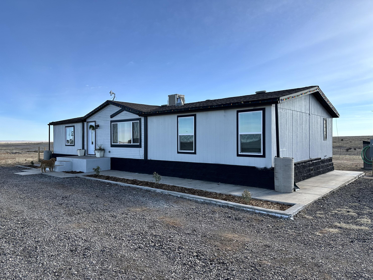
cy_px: 140
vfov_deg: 56.8
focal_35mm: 24
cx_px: 186
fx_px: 259
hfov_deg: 71.6
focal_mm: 6.86
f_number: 1.78
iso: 80
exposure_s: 1/3472
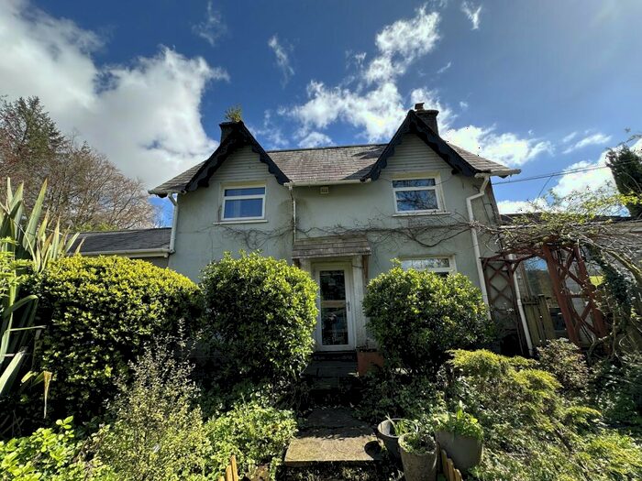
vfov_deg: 85.7
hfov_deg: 102.1
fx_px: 260
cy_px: 240
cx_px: 321
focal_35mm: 14
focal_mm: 2.22
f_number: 2.2
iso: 40
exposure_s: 1/587
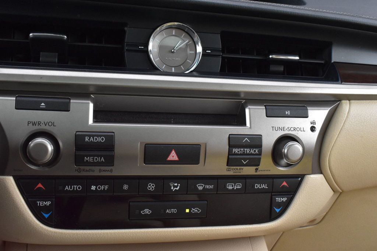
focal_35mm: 40
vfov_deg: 33.0
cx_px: 188
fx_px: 424
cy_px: 126
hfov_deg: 47.9
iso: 2500
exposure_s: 1/250
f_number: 10
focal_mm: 27
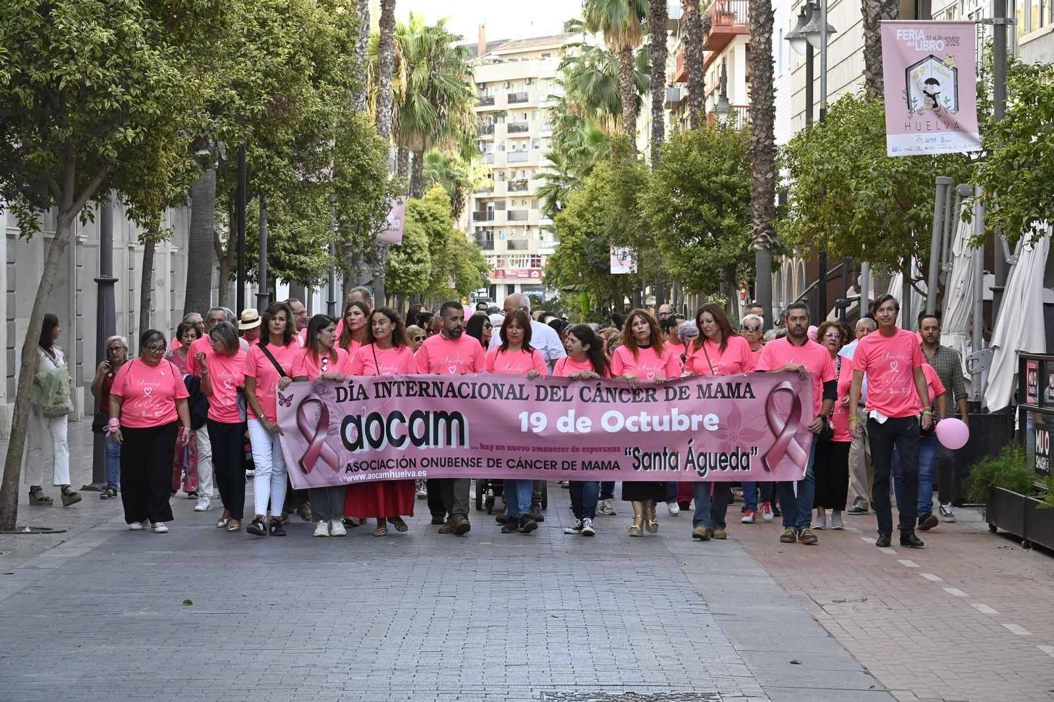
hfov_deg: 18.7
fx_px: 3205
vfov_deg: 12.5
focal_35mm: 110
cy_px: 351
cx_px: 527
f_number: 9
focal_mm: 73
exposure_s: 1/250
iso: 1600
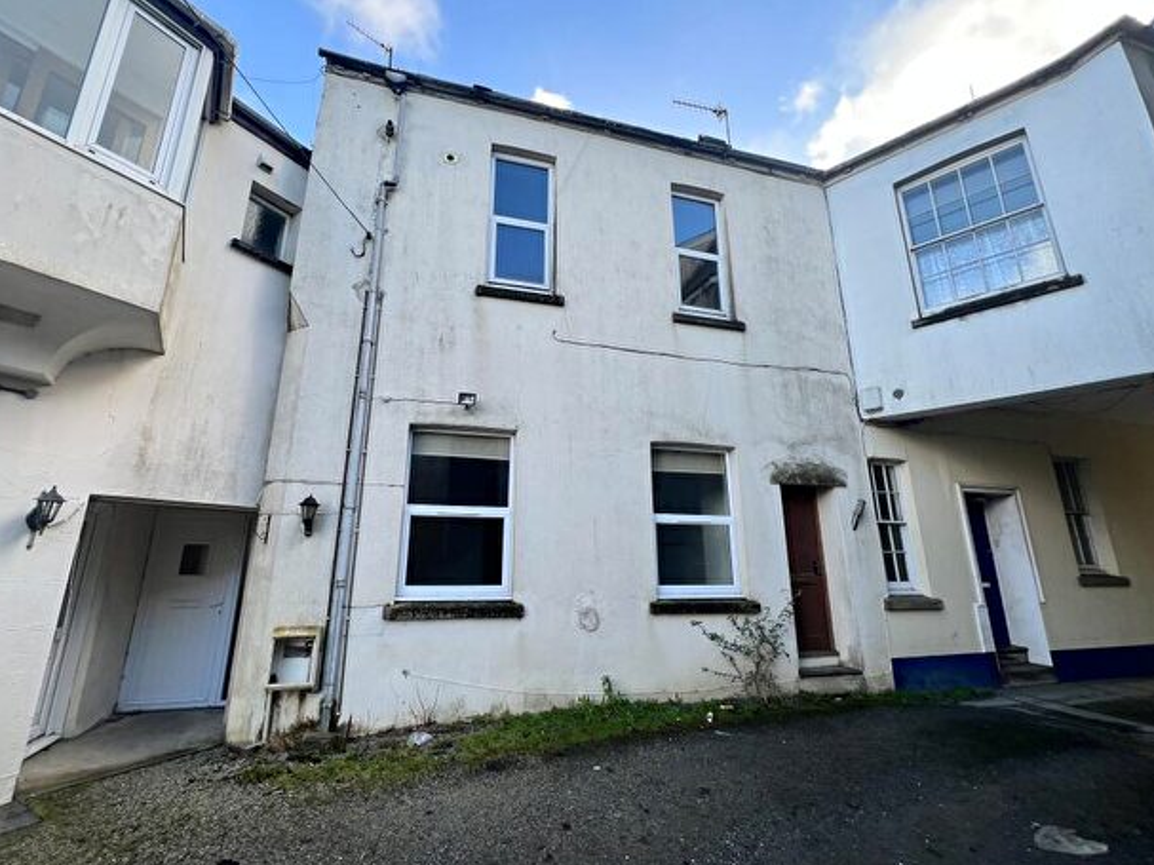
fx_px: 500
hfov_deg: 98.1
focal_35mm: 15
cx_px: 555
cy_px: 406
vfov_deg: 81.6
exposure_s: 1/223
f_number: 1.8
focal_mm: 1.57
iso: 32
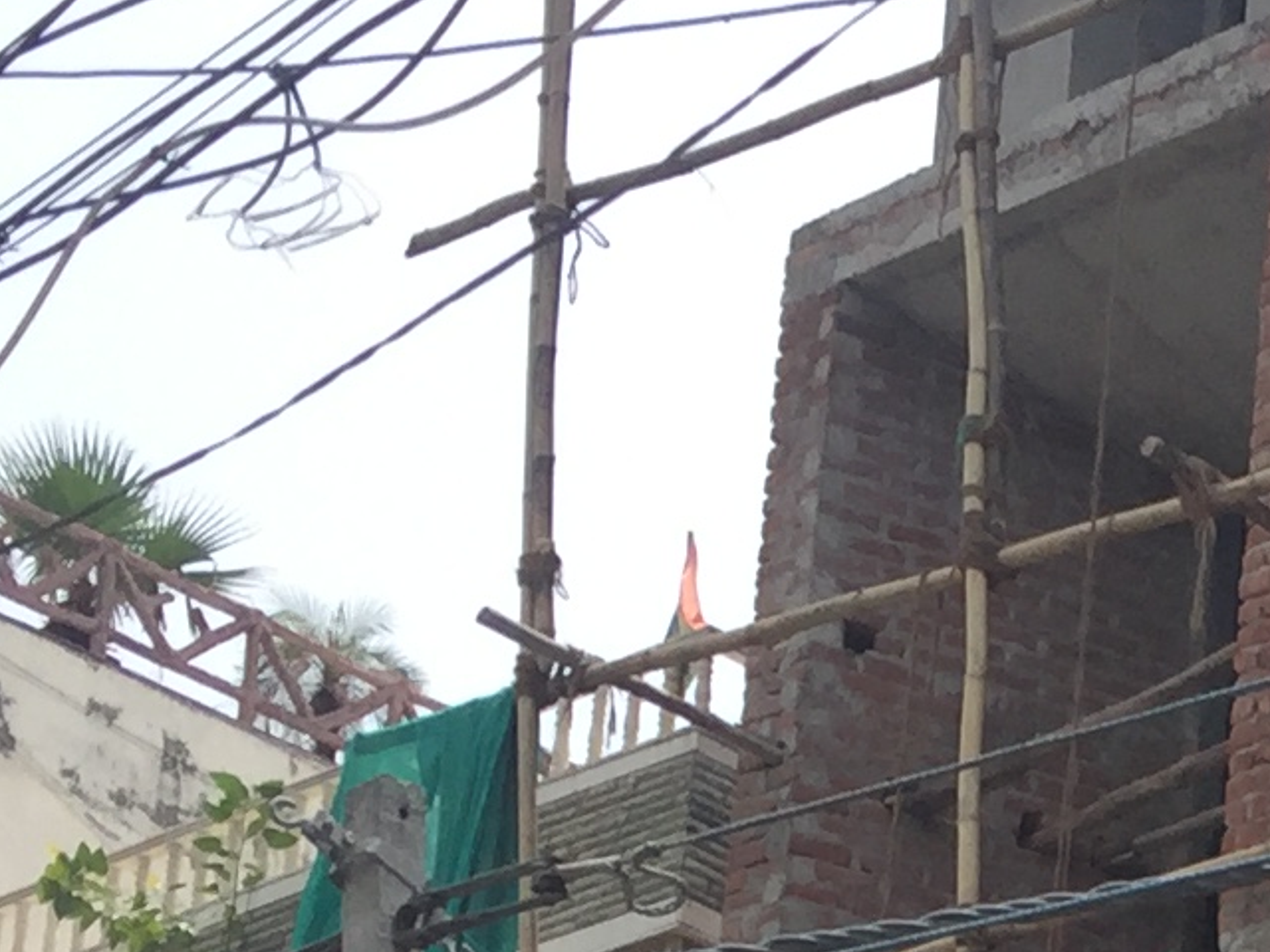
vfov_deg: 9.4
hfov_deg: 12.2
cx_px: 2310
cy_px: 1896
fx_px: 5430
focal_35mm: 148
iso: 32
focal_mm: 4.15
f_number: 2.2
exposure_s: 1/1236
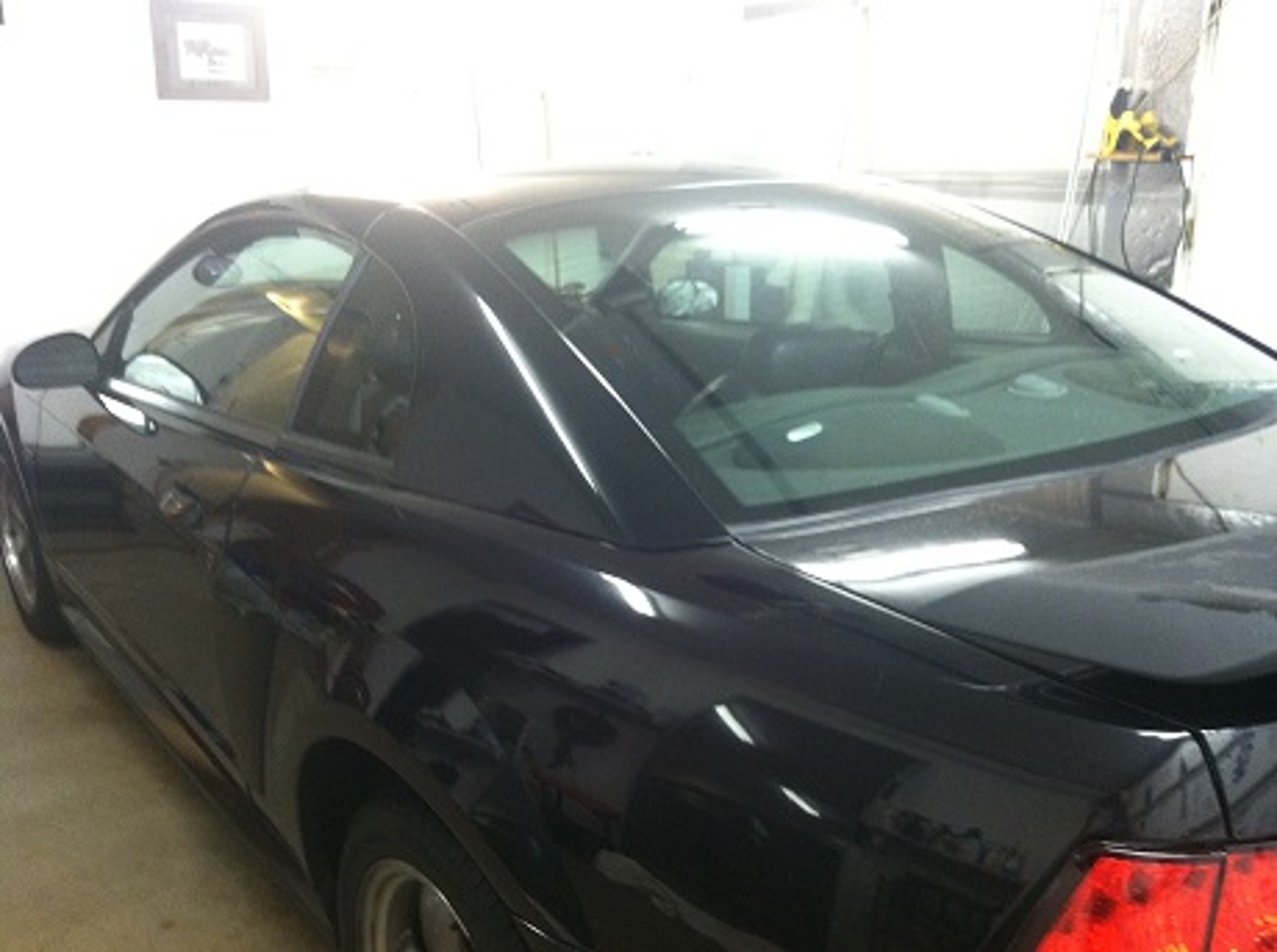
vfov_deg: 40.6
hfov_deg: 52.7
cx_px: 638
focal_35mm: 35
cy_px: 476
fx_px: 1288
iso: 200
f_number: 2.8
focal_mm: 3.85
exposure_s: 1/15
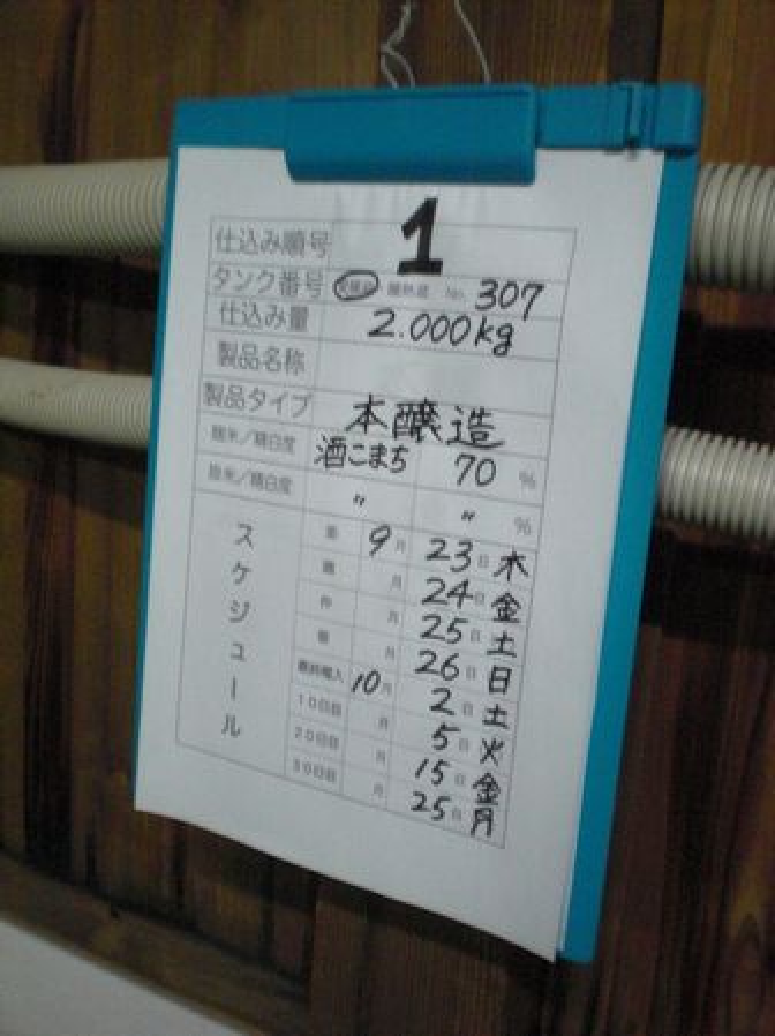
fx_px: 1136
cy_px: 518
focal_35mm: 38
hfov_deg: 37.7
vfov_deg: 49.0
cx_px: 388
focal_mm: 6.3
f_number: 3.1
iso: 800
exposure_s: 1/30
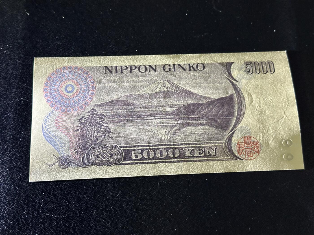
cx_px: 157
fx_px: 435
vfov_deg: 30.3
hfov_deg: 39.7
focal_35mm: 48
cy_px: 118
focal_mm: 6.86
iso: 250
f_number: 1.78
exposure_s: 1/50
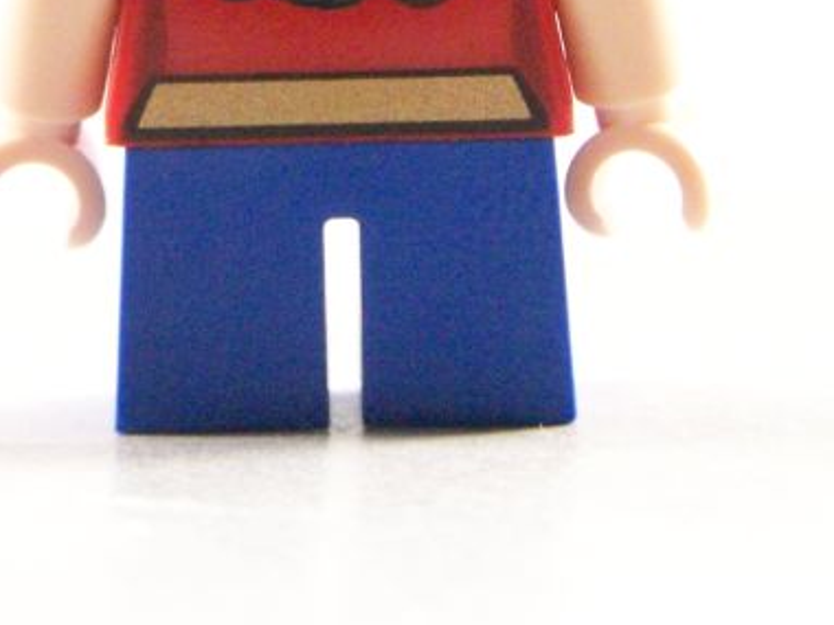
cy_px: -125
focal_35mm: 253
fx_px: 6096
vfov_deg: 5.8
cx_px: 349
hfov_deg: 7.8
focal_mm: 15.6
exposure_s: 1/45
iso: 400
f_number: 3.2
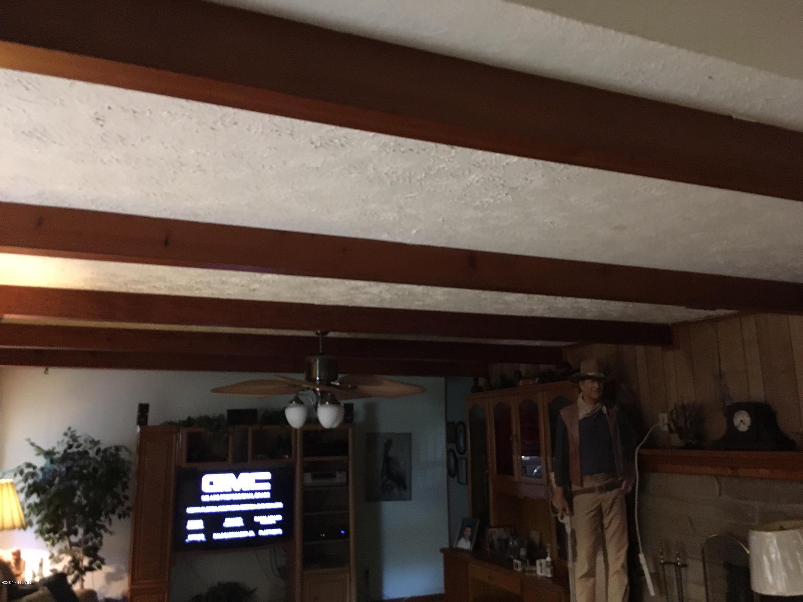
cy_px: 301
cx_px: 402
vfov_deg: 48.2
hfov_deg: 61.7
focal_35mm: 29
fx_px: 673
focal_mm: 4.15
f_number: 2.2
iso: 400
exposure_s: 1/15
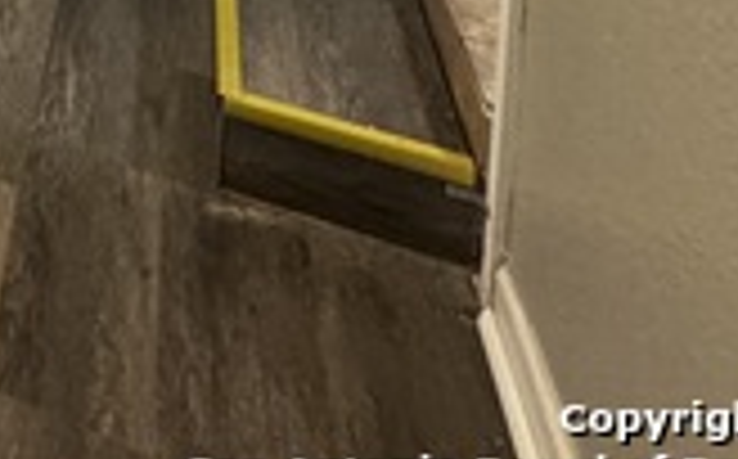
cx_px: -522
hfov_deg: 23.1
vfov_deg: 15.3
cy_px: -580
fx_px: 1165
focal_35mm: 58
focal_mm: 2.22
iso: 400
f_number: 2.2
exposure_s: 1/60
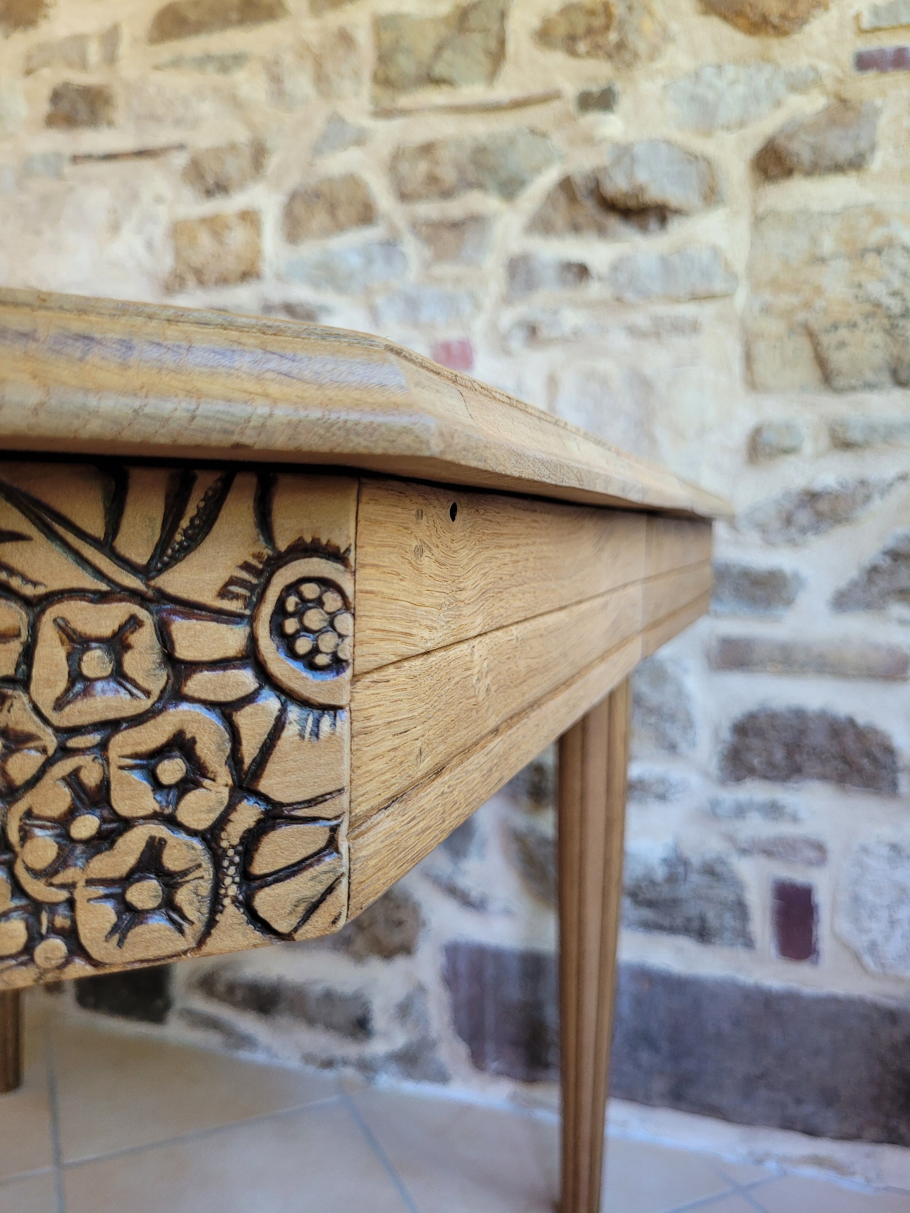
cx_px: 455
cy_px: 606
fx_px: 911
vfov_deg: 67.3
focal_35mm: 26
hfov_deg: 53.1
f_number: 1.8
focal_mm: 5.4
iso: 200
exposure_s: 1/100
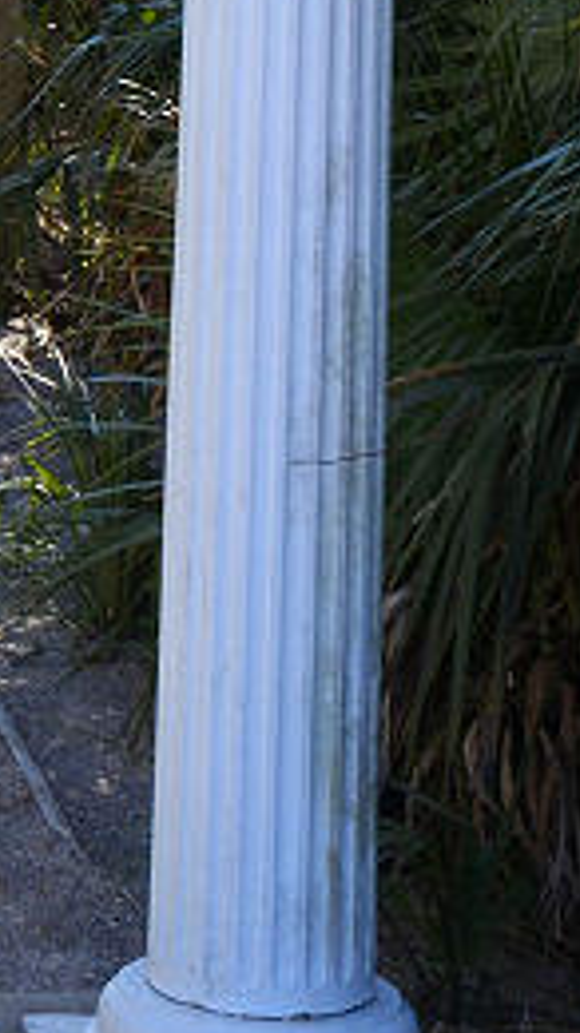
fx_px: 4572
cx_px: -417
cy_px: 36
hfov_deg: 7.1
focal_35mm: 167
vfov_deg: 12.8
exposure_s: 1/100
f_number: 6.3
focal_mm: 24
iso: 100
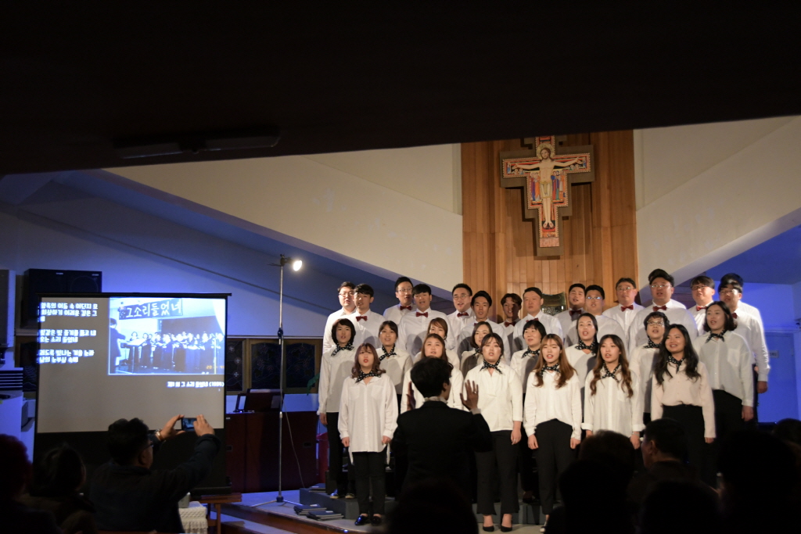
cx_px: 400
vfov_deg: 28.1
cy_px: 267
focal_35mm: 48
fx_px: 1068
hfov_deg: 41.1
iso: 2800
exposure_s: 1/50
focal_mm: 32
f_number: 4
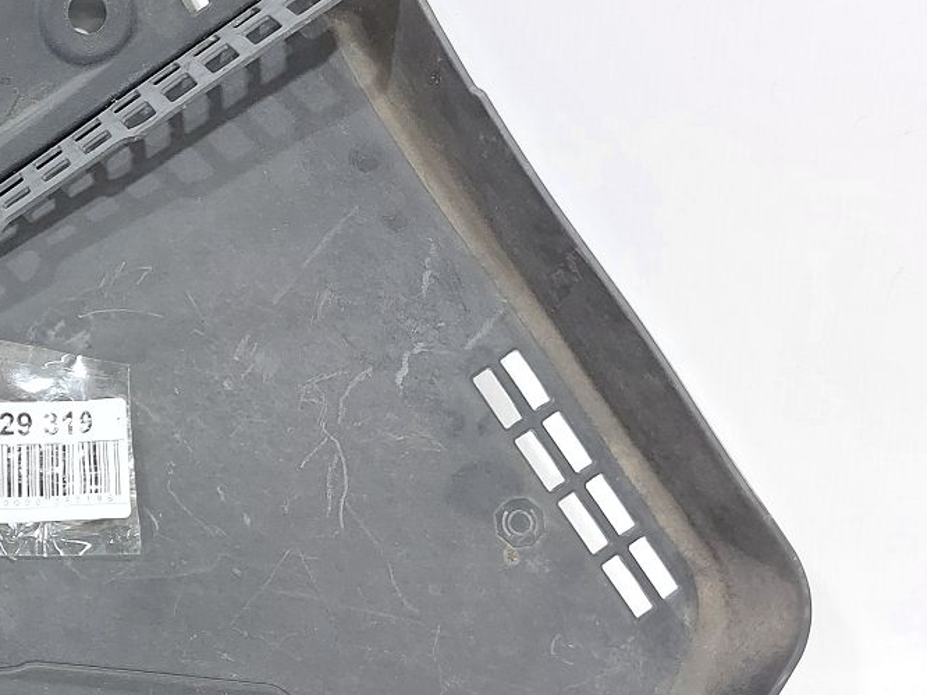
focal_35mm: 50
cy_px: 372
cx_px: 13
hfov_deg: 34.9
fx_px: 1338
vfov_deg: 29.1
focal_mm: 5.23
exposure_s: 1/33
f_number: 1.8
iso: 200
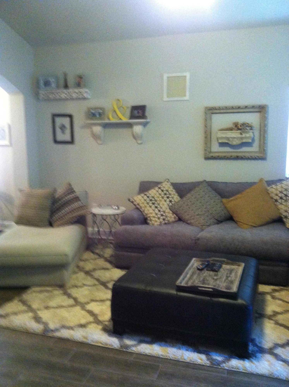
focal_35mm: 35
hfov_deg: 40.6
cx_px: 144
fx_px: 391
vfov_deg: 52.7
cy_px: 194
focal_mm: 3.85
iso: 640
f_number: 2.8
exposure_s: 1/15
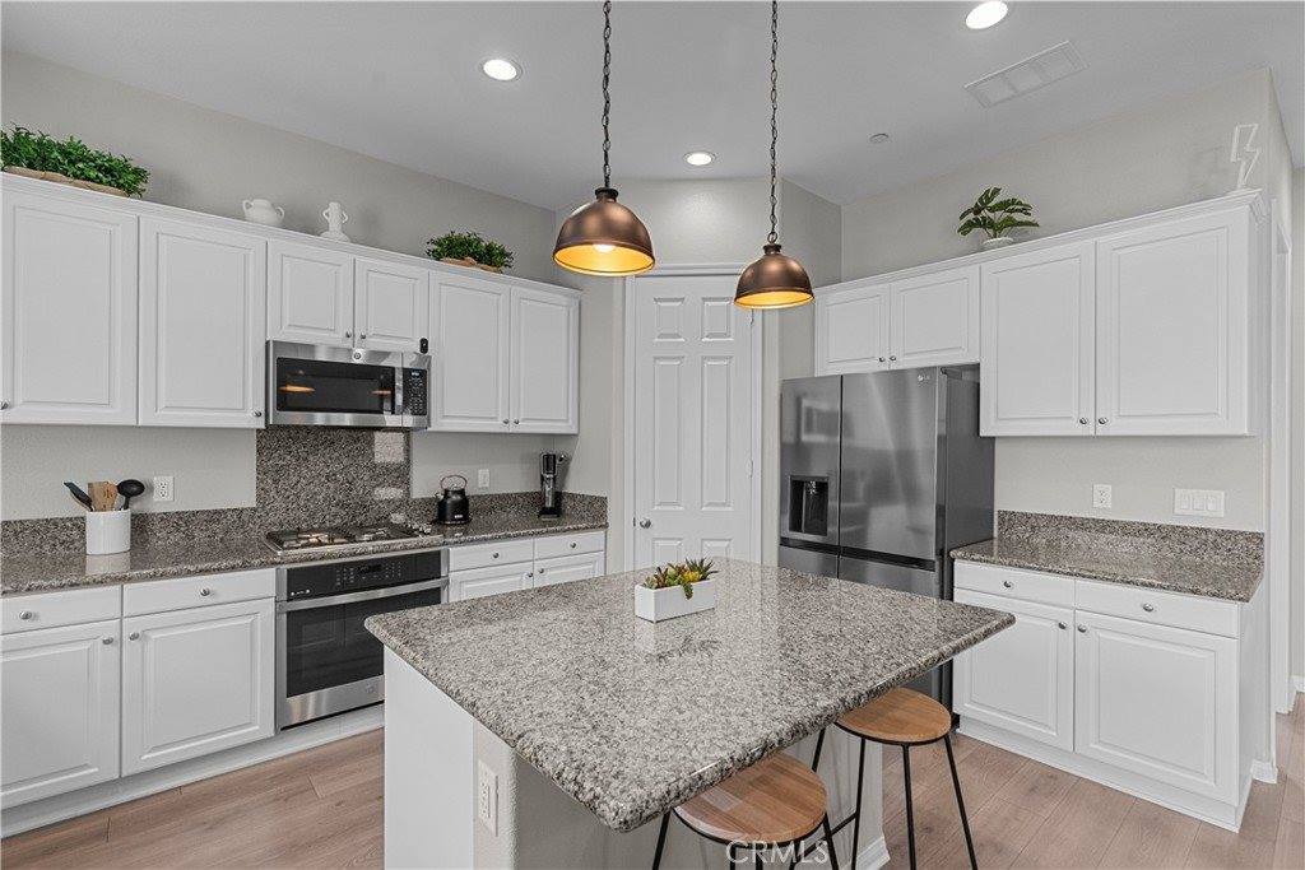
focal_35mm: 16
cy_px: 435
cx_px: 652
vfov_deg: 73.8
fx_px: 580
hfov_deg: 96.7
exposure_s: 1/20
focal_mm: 16
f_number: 8
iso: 2000
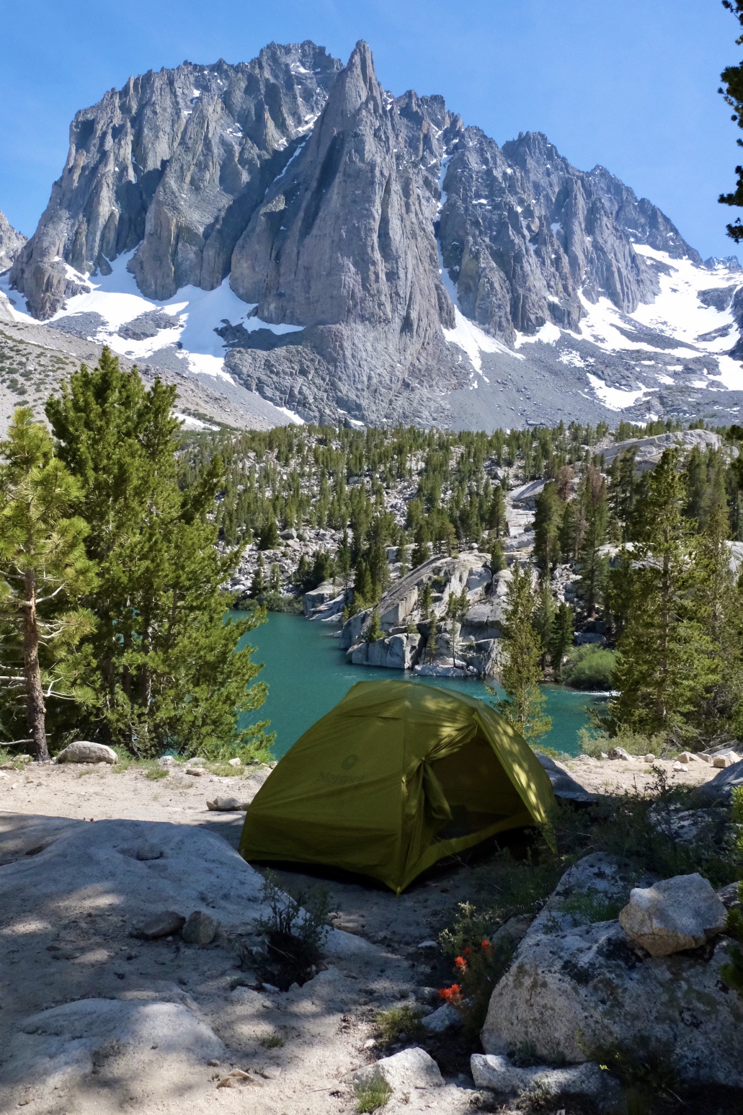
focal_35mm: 29
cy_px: 558
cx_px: 372
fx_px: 898
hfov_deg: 45.0
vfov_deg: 63.7
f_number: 11
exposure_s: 1/3200
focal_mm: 19.5
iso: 5000
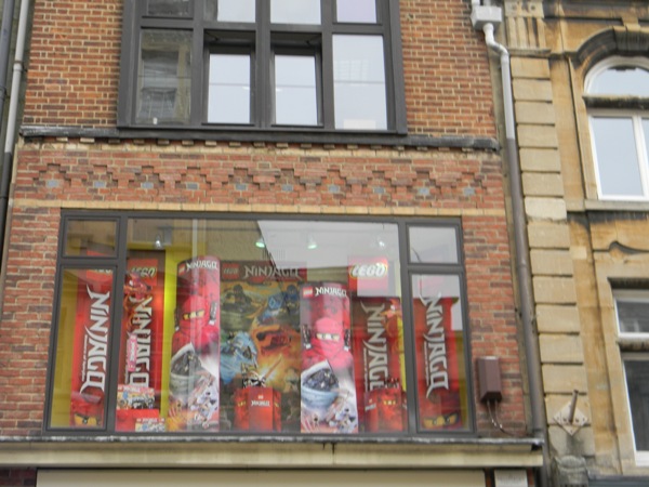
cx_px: 324
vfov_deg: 26.1
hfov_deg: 34.3
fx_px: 1050
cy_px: 244
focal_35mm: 56
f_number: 4.1
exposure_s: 1/137
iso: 80
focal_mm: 10.1
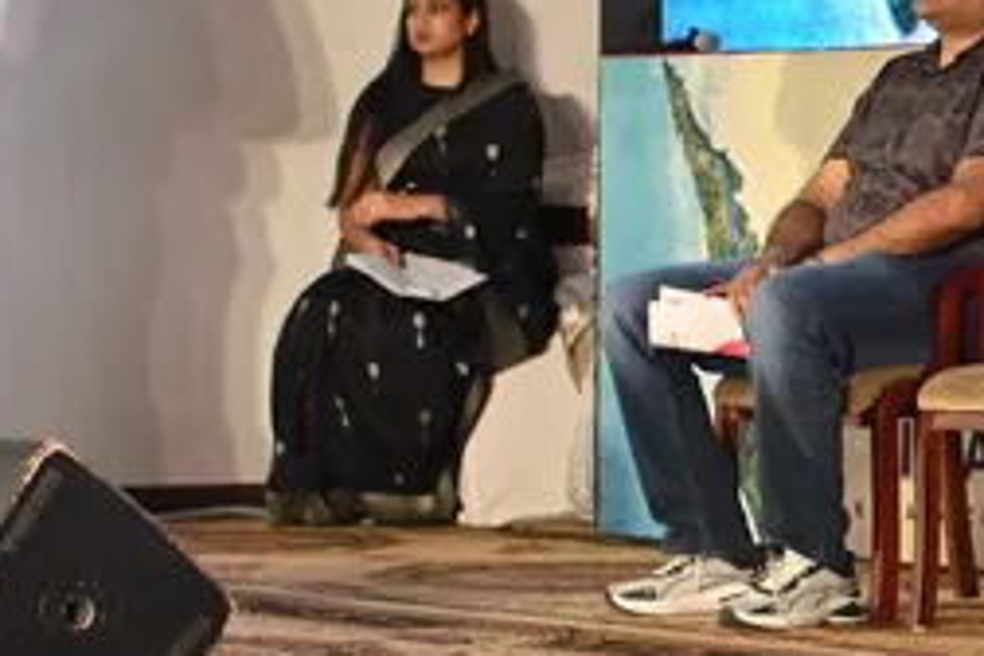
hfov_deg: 10.8
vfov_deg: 7.7
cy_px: 435
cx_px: 1824
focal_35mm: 178
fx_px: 4865
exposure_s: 1/100
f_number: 4.5
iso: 800
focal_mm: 35
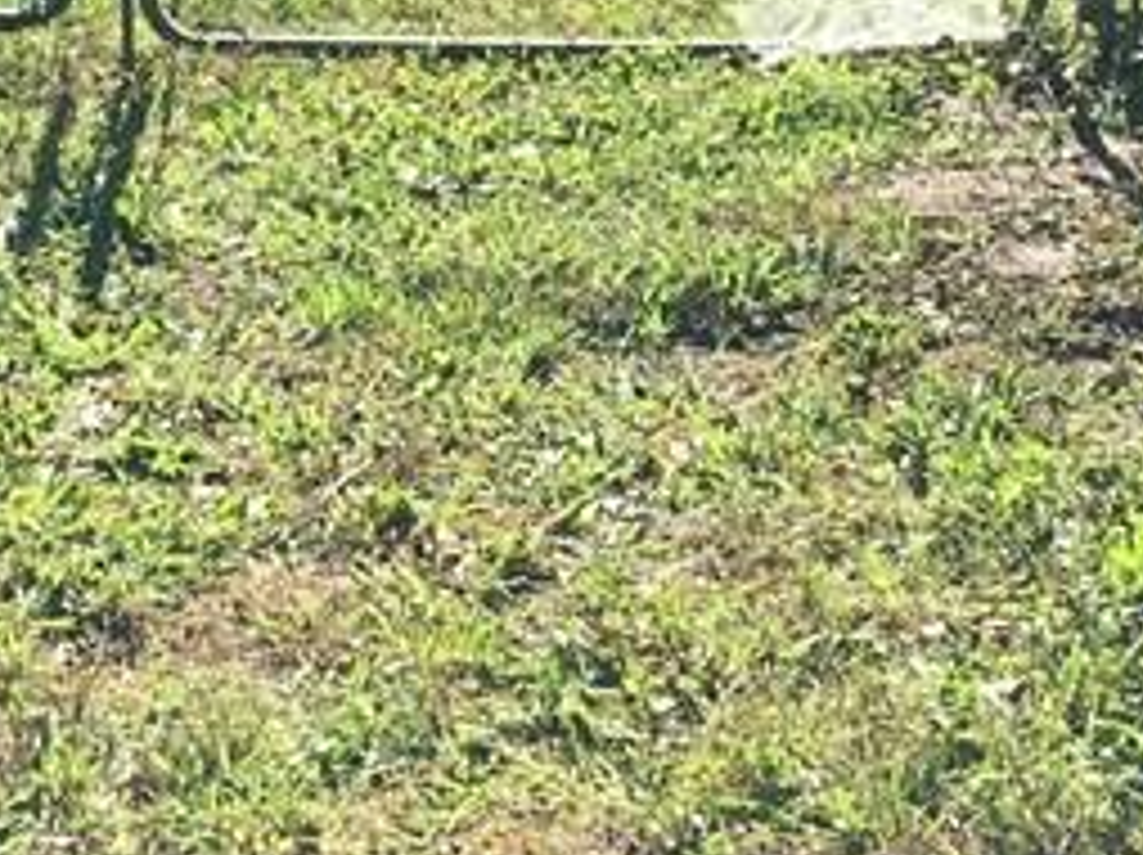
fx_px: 3860
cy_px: -104
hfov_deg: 16.8
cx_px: 490
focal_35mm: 117
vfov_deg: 12.4
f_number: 2.2
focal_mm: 4.15
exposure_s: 1/810
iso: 25
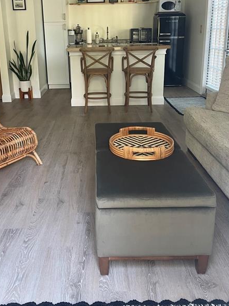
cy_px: 107
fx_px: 300
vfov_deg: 53.1
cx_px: 94
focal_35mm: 34
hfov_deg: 41.6
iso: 200
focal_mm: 4.2
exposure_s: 1/60
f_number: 1.6
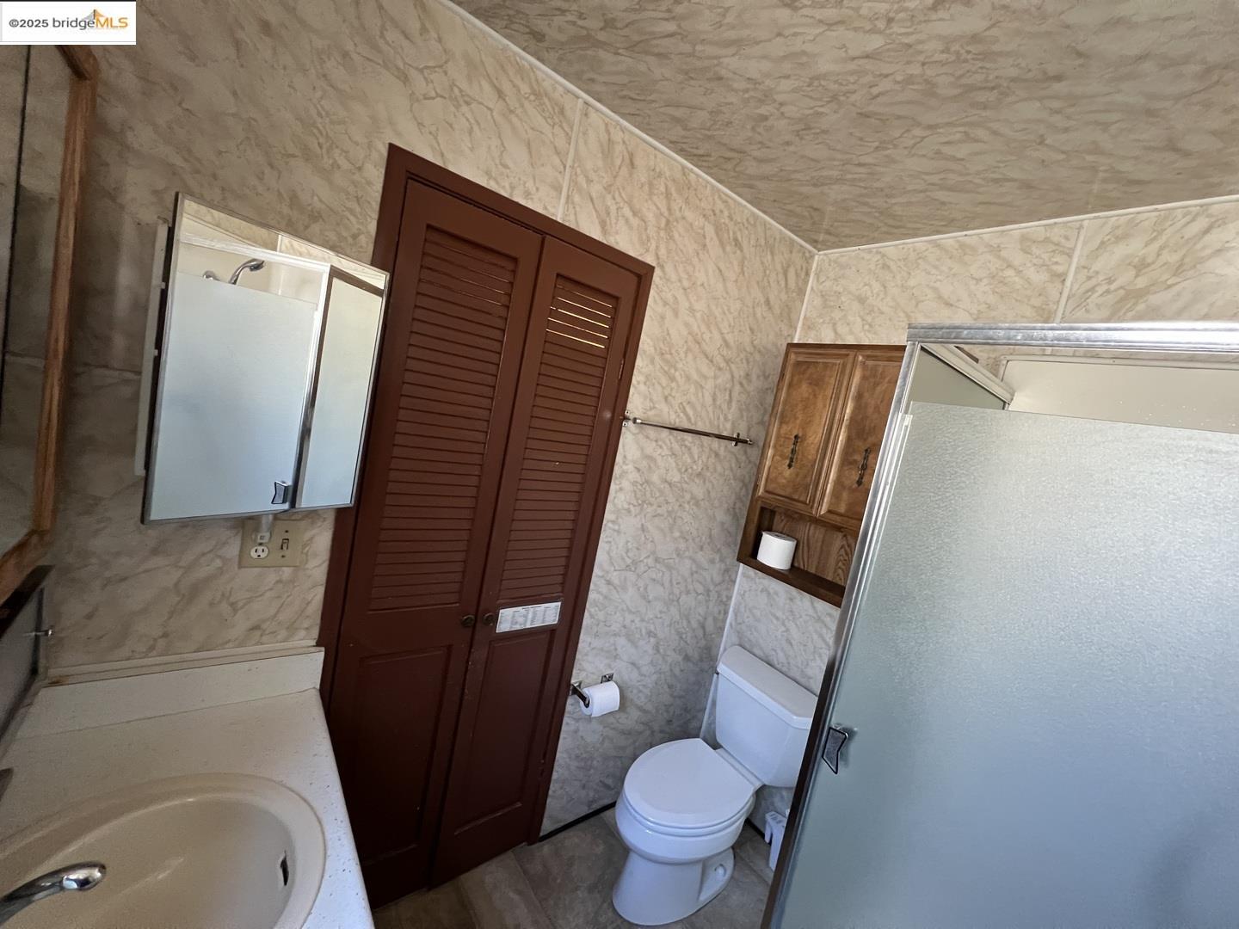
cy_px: 464
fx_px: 465
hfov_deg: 106.2
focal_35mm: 13
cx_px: 620
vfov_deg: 89.9
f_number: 1.8
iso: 640
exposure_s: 1/60
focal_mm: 1.57
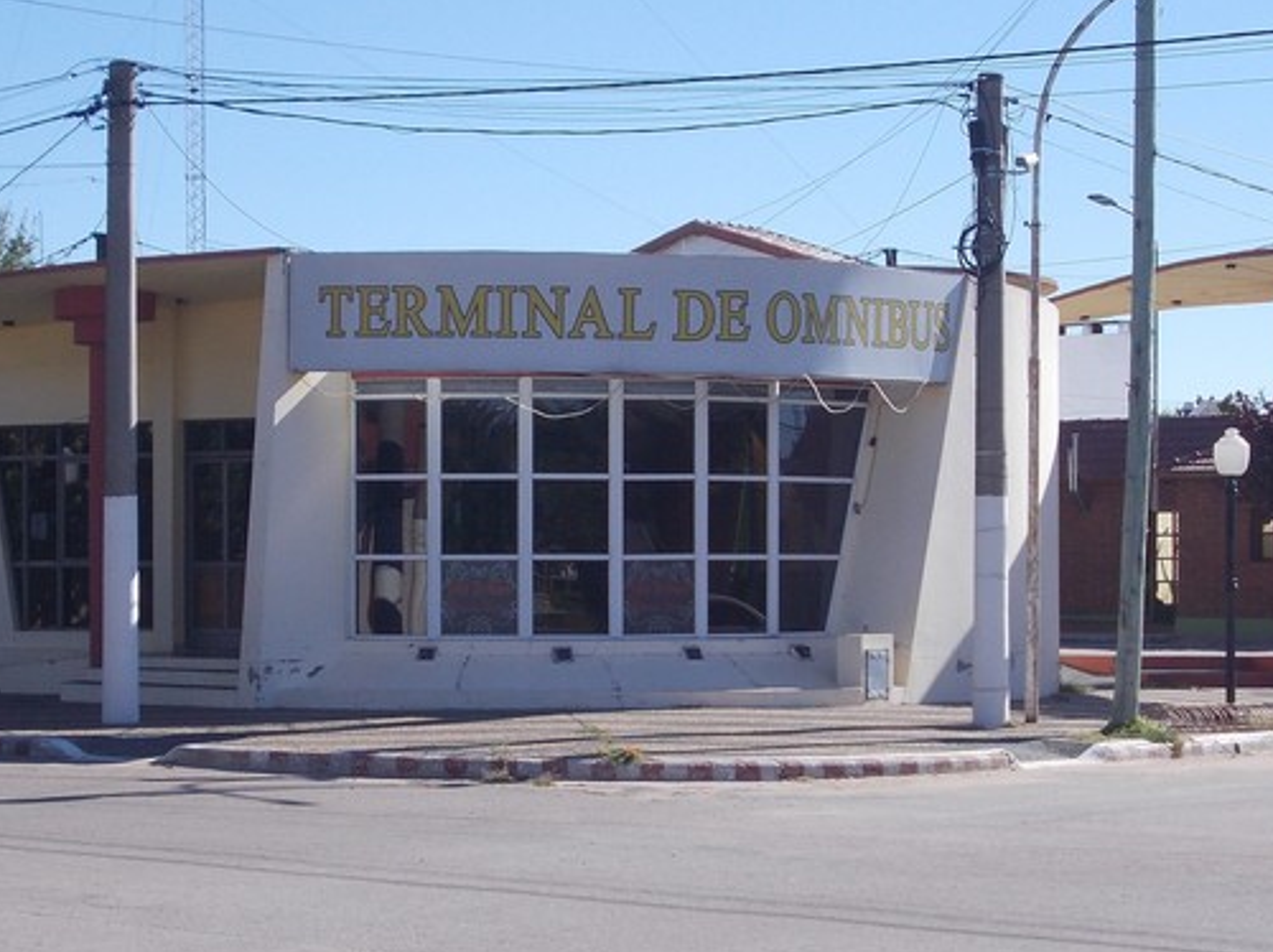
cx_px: 568
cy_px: 598
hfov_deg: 21.3
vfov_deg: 16.0
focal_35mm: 92
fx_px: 3380
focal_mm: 8.5
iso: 80
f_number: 8
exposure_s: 1/160
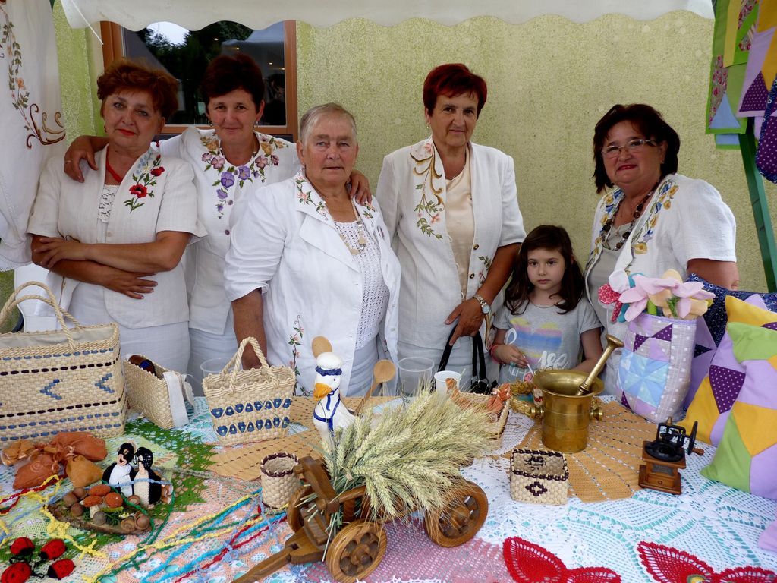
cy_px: 292
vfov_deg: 51.4
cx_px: 388
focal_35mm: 27
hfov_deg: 65.3
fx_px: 606
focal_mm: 4.8
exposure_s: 1/80
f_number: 2.8
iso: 100
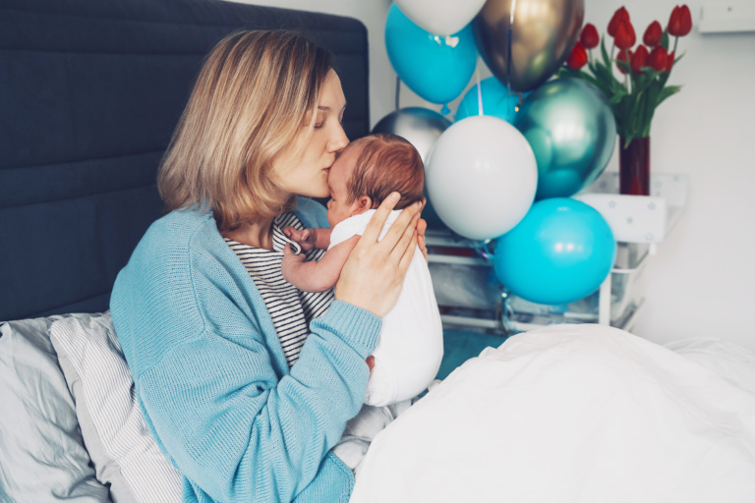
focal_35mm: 42
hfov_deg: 46.4
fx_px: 881
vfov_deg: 31.9
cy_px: 252
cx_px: 378
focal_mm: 42
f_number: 4
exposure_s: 1/80
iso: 500
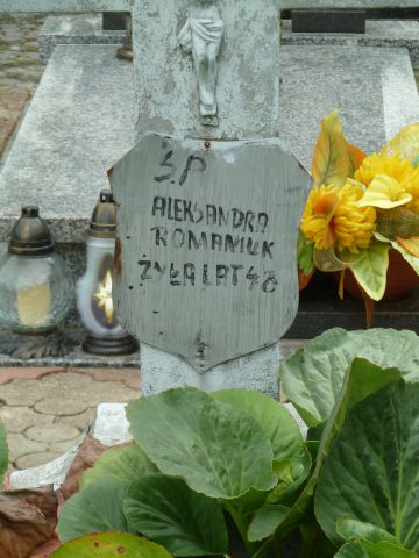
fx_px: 2550
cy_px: 279
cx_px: 210
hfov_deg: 9.4
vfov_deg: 12.5
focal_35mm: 158
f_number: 4.5
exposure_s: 1/100
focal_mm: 25.9
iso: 80
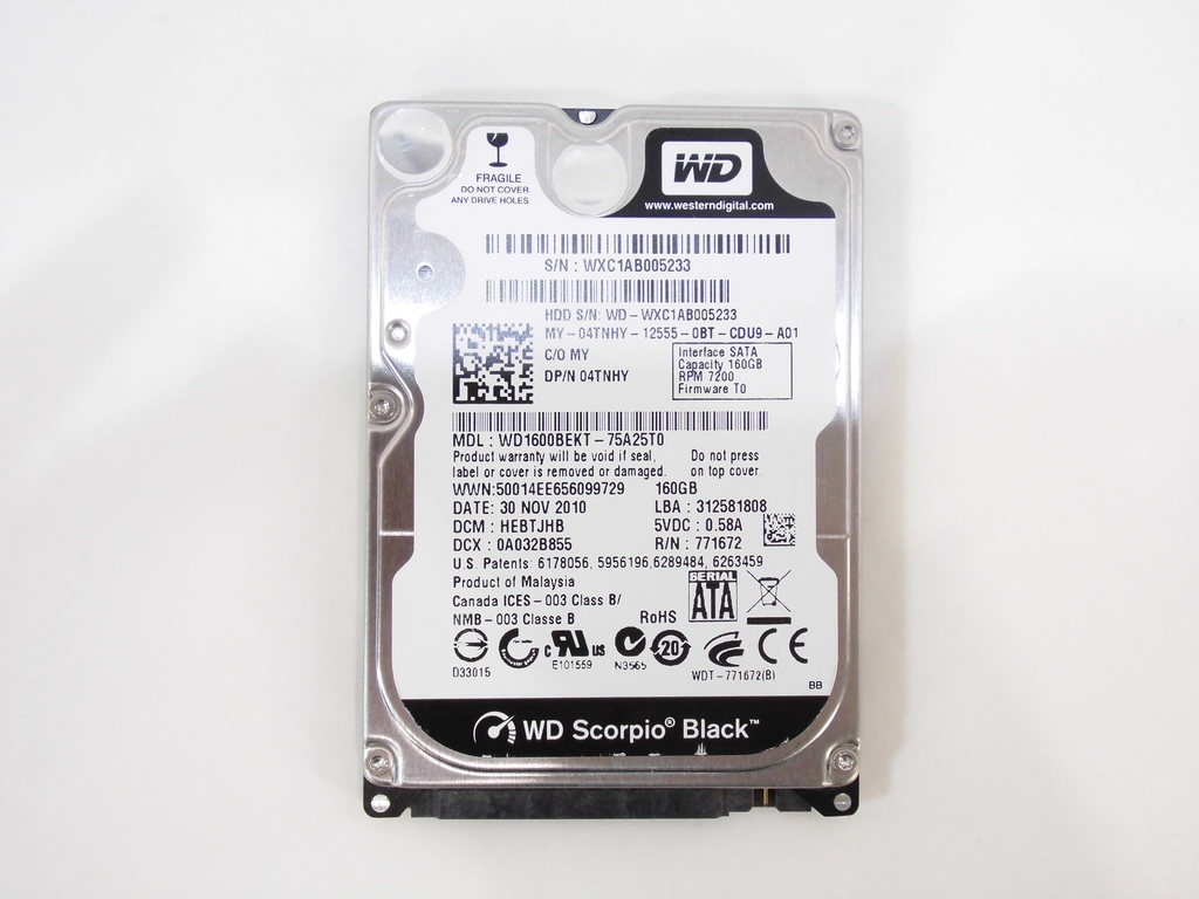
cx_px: 600
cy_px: 450
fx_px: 1559
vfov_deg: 32.2
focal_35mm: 45
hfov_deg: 42.1
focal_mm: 8.03
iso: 320
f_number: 3.8
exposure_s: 1/125
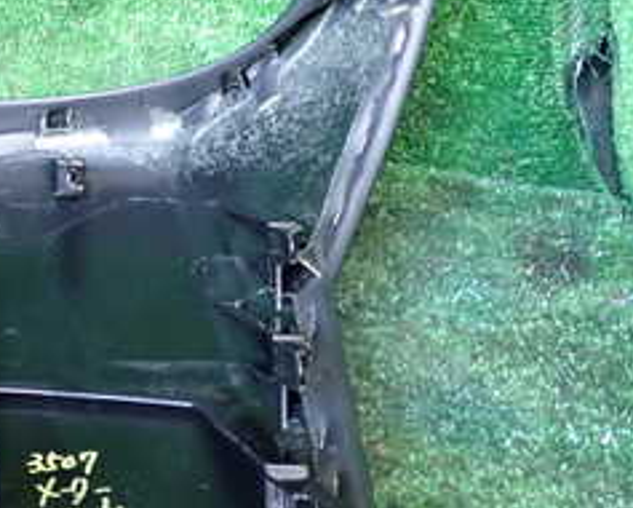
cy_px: 152
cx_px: -11
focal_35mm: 74
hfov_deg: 24.4
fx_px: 1387
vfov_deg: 20.6
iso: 400
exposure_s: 1/30
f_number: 2.3
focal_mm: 5.4
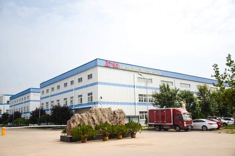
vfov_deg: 39.8
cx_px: 118
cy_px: 78
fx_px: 215
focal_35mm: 33
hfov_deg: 57.3
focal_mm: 22
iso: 160
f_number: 3.5
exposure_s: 1/2500
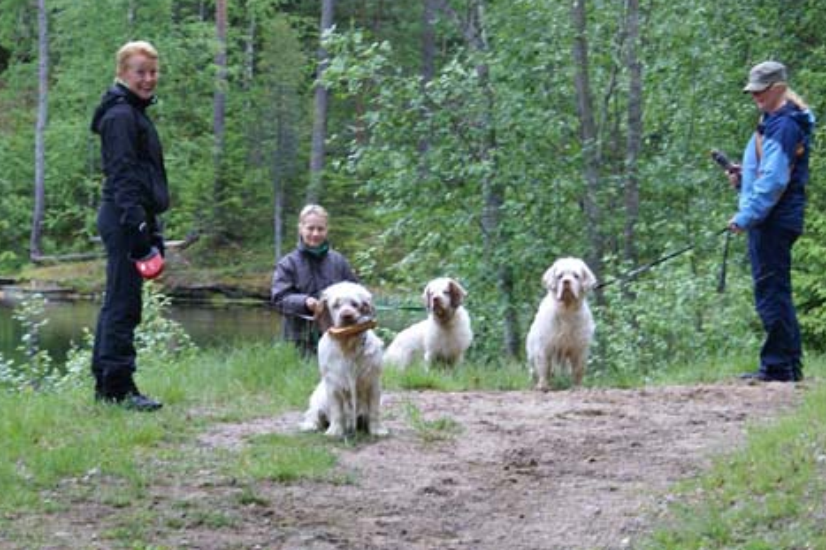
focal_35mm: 180
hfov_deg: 11.4
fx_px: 4128
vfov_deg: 7.6
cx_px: 469
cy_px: 254
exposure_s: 1/30
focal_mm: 70
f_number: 5.6
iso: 400
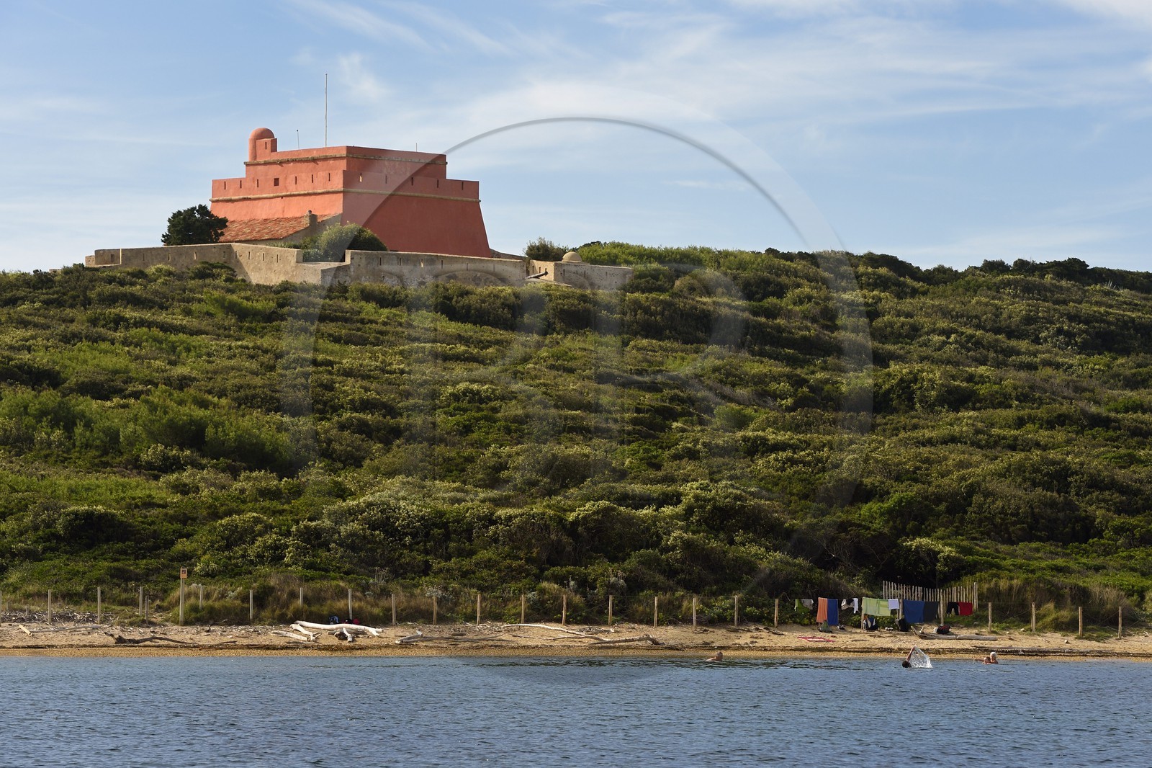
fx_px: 4639
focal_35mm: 145
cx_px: 576
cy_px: 384
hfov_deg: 14.2
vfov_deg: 9.5
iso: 200
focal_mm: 145
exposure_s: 1/400
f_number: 10
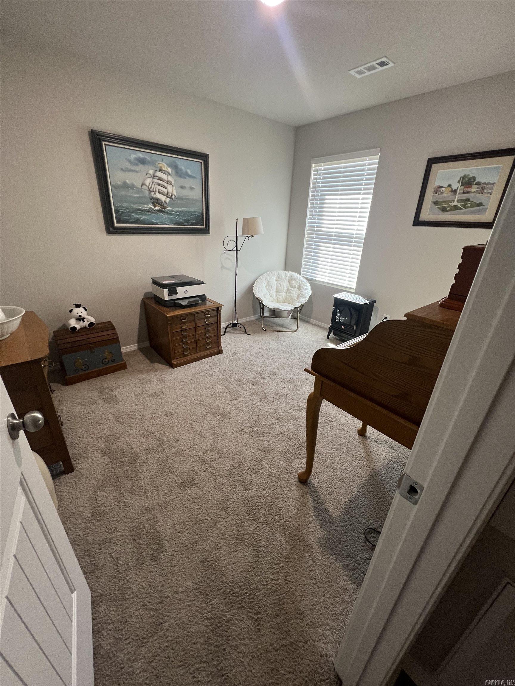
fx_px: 258
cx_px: 258
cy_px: 343
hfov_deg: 89.9
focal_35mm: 13
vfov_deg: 106.2
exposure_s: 1/60
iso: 160
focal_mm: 1.57
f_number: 1.8
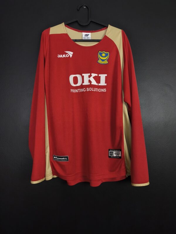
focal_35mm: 23
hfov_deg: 58.9
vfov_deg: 73.9
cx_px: 88
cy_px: 117
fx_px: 156
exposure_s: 1/125
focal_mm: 6.57
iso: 500
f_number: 1.6
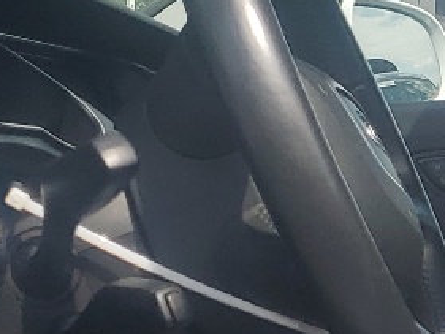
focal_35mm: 148
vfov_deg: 10.0
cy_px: 302
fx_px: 1903
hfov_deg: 12.6
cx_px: 673
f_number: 1.5
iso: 50
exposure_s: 1/1667
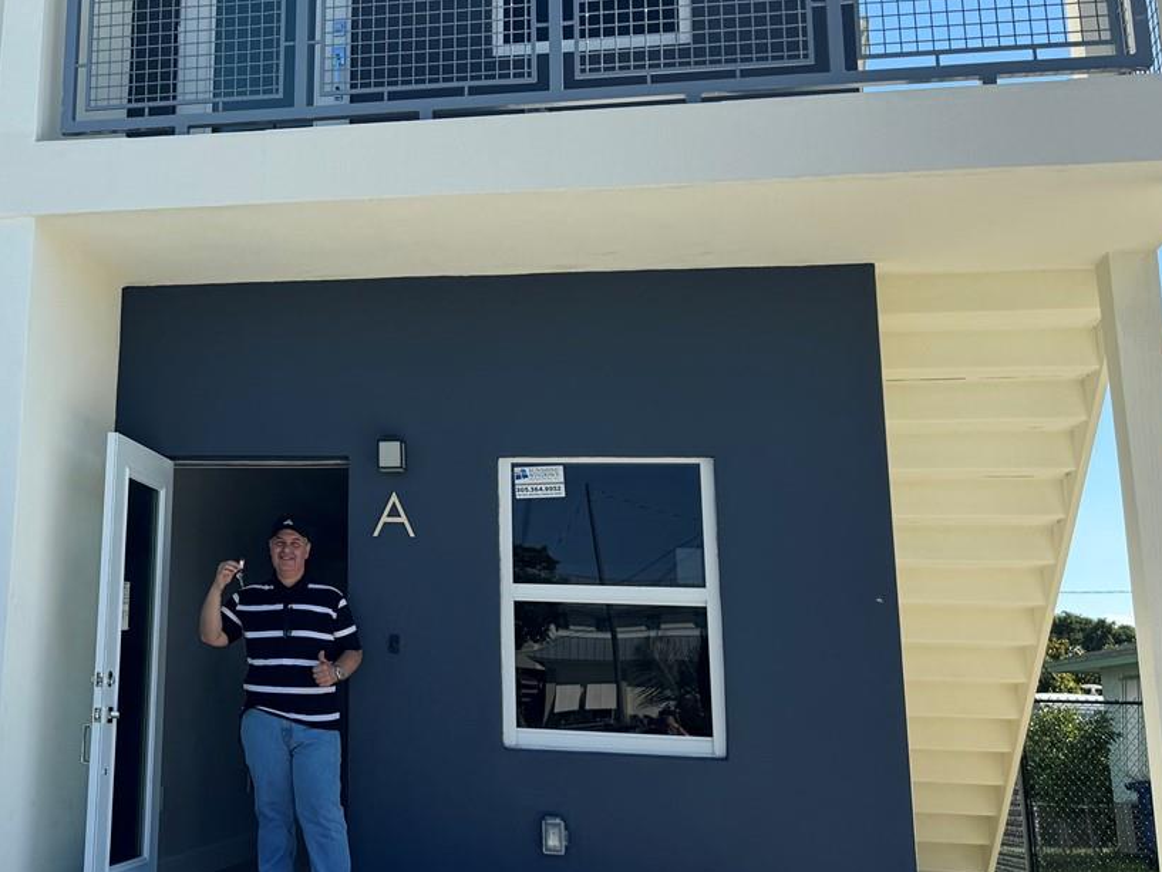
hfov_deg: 38.8
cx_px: 226
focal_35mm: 47
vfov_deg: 30.6
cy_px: 275
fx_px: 1578
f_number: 1.78
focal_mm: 6.86
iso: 80
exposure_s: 1/3413
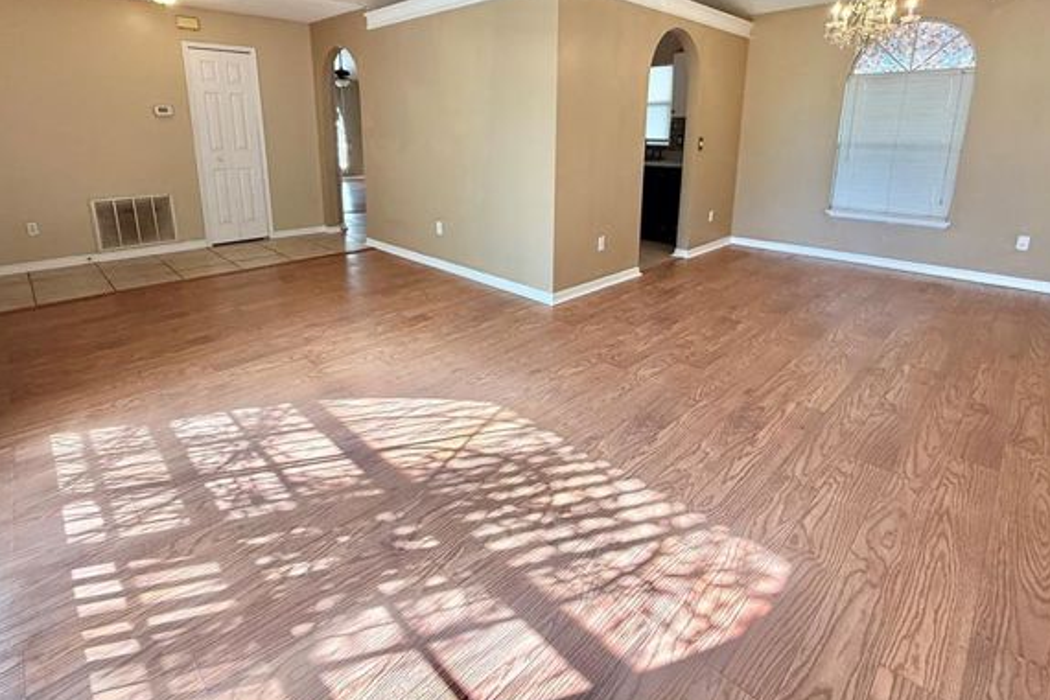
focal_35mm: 18
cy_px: 238
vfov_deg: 65.7
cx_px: 515
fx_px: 525
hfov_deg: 90.0
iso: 160
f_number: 2.2
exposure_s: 1/99
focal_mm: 2.22
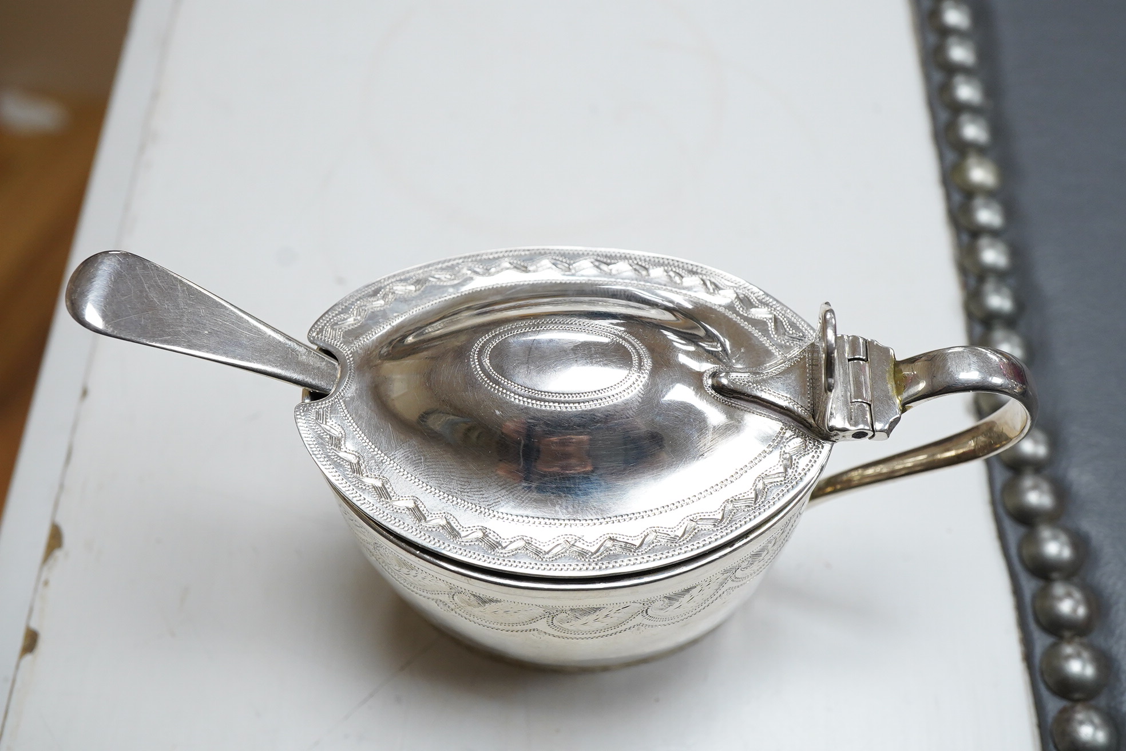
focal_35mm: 45
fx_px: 1407
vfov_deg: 29.9
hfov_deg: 43.6
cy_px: 376
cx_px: 563
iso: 1250
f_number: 11
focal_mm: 30
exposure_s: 1/125
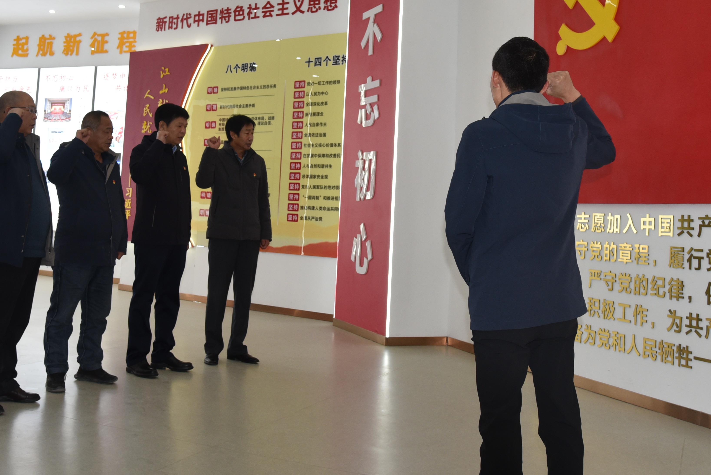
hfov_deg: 44.4
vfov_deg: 30.0
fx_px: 869
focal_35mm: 44
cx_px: 319
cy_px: 112
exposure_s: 1/125
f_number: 5.6
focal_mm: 24
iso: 720
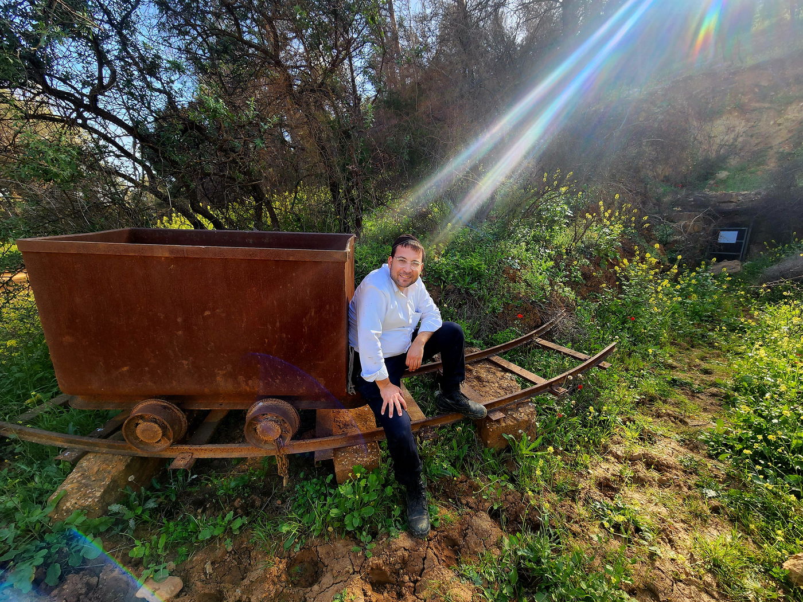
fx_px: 302
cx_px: 402
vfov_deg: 89.9
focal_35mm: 13
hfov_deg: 106.2
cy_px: 301
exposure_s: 1/323
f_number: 2.2
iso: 50
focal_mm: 2.2
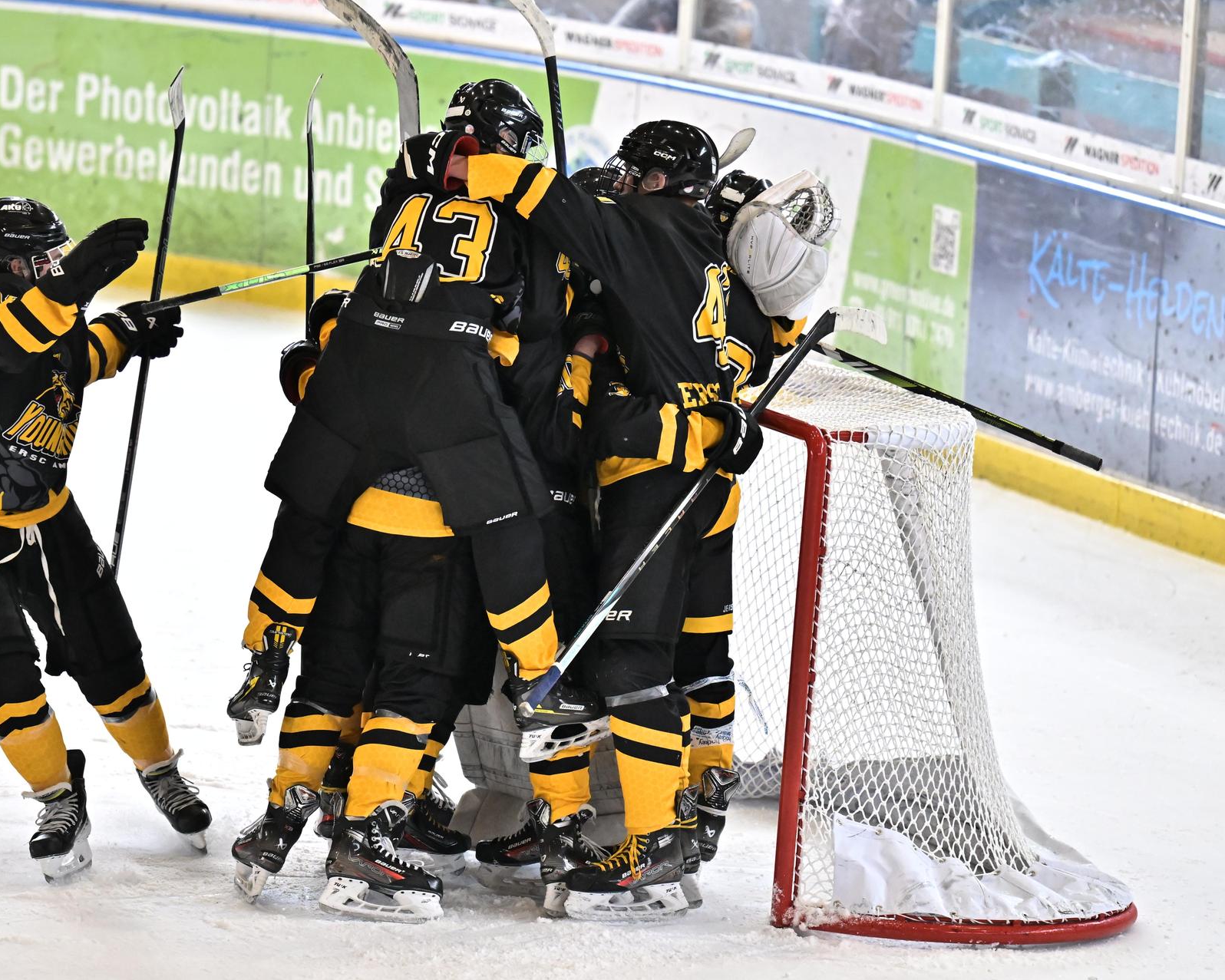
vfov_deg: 6.1
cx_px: 537
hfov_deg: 7.6
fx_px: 9209
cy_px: 490
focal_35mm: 254
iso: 3200
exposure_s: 1/800
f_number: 2.8
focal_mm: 150
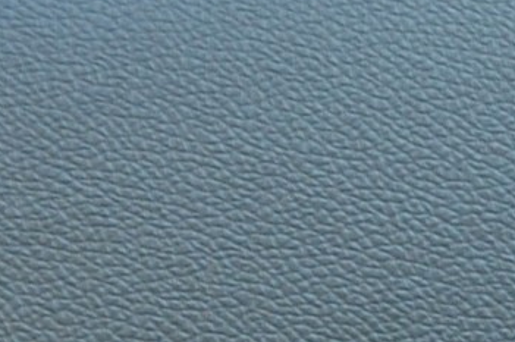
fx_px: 6714
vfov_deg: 2.9
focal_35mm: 470
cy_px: 407
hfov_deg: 4.4
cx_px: 605
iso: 200
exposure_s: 1/8
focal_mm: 44
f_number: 5.3
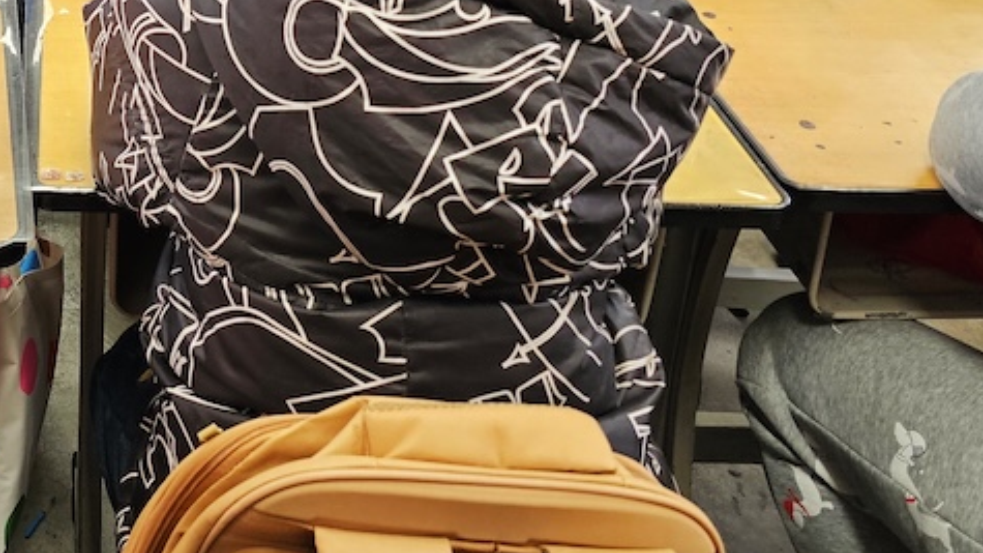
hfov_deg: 35.4
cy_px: -143
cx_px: 37
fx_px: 1407
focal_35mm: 54
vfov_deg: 20.5
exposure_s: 1/100
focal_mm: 6.3
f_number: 1.7
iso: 200
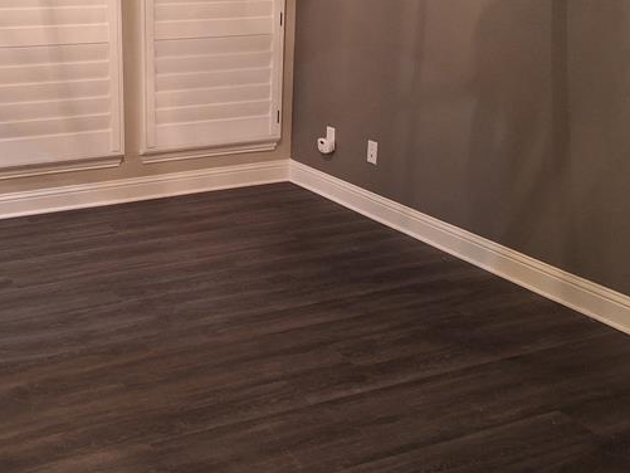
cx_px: 158
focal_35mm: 47
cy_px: 162
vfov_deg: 30.7
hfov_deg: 39.4
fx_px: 856
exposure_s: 1/24
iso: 320
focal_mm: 5.54
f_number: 1.8
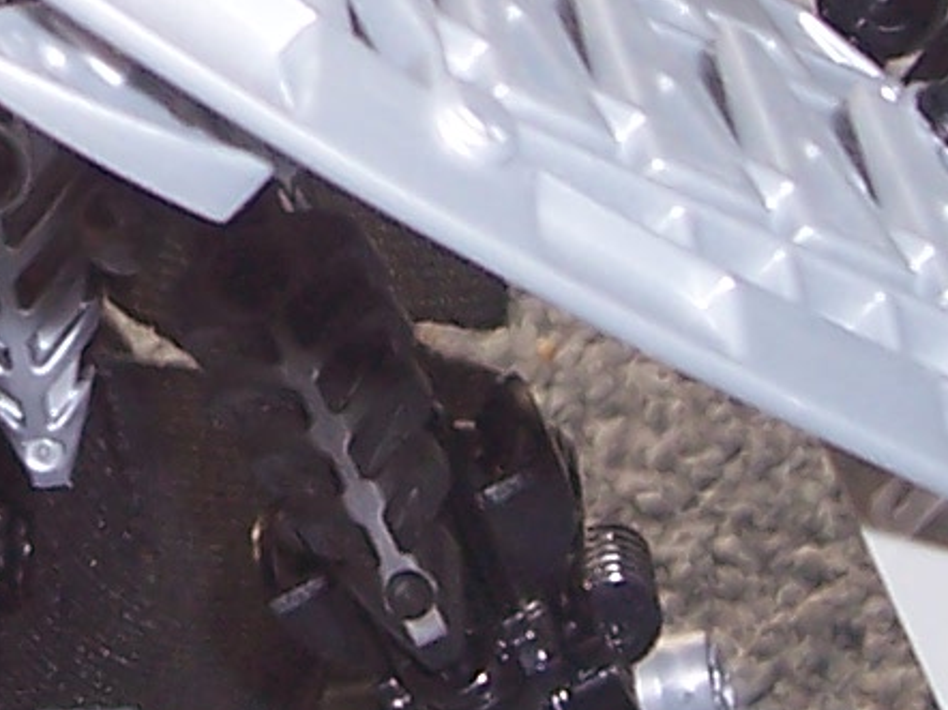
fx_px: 5392
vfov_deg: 7.5
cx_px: -116
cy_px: -51
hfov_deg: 9.9
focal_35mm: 197
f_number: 2.7
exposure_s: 1/60
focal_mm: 5.6
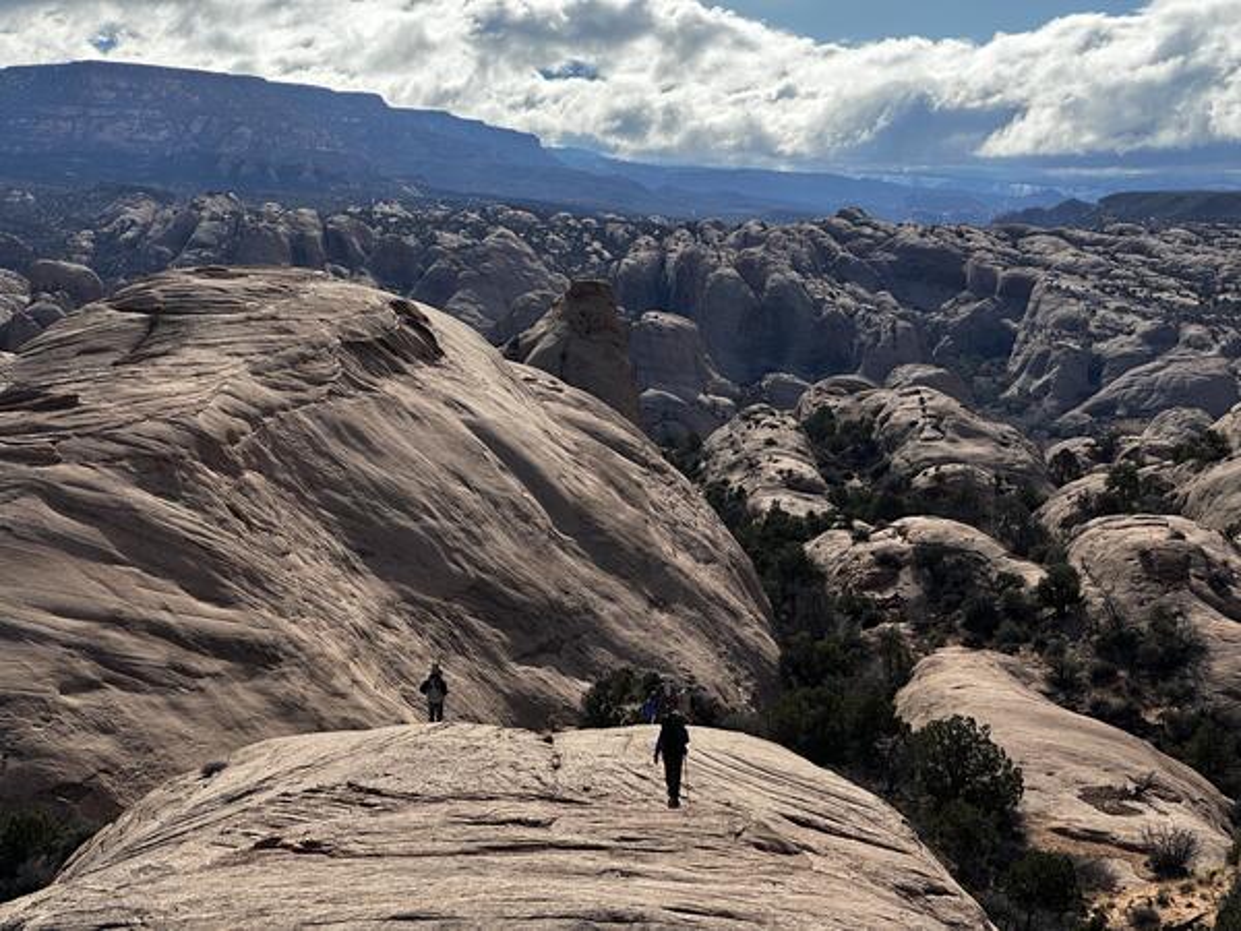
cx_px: 620
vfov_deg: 19.1
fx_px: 2760
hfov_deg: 25.3
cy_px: 466
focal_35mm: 77
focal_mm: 9
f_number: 2.8
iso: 32
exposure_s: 1/1043
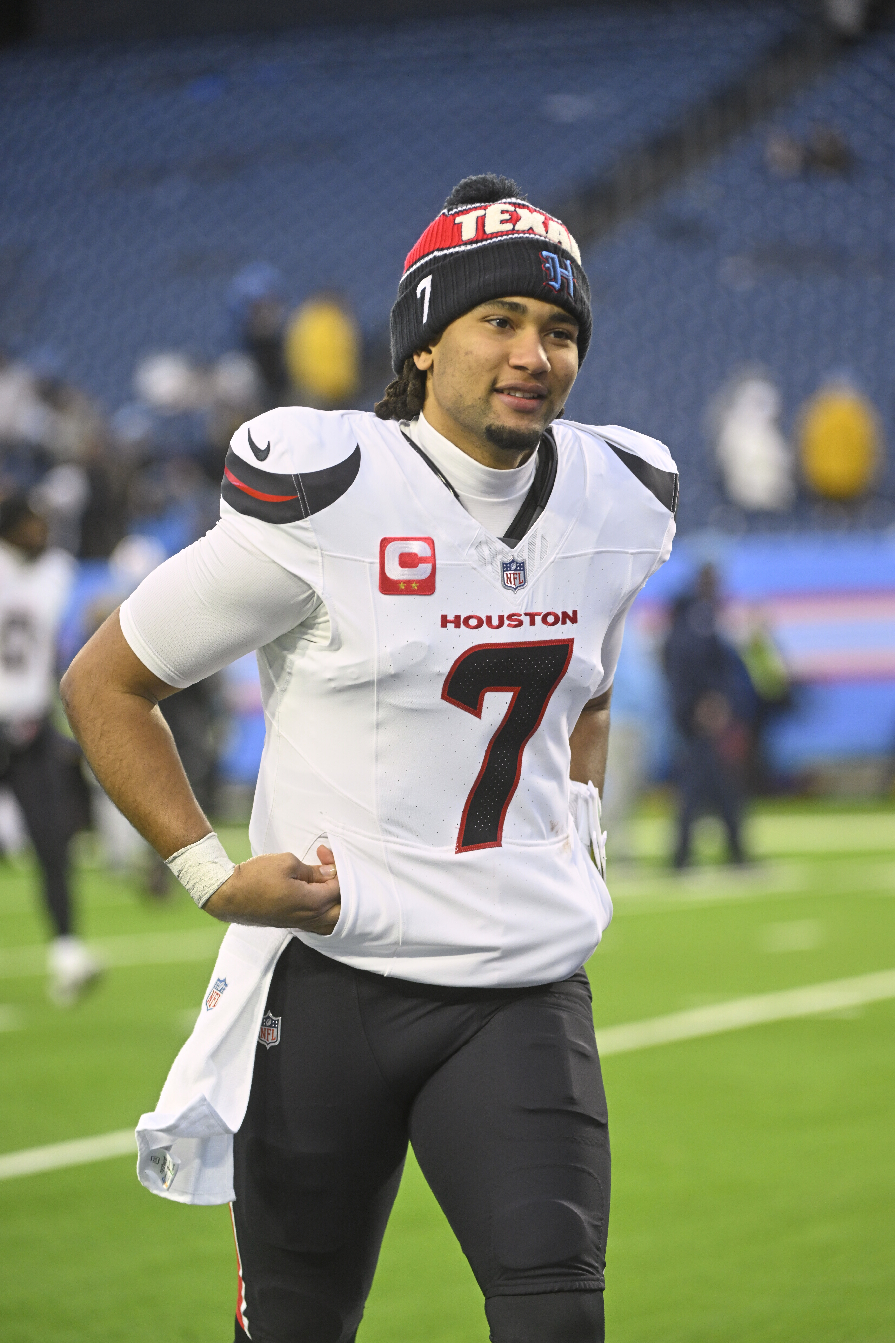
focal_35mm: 200
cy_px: 672
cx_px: 448
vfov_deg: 10.3
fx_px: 7458
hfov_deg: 6.9
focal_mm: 200
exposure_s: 1/1000
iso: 2000
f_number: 4.8
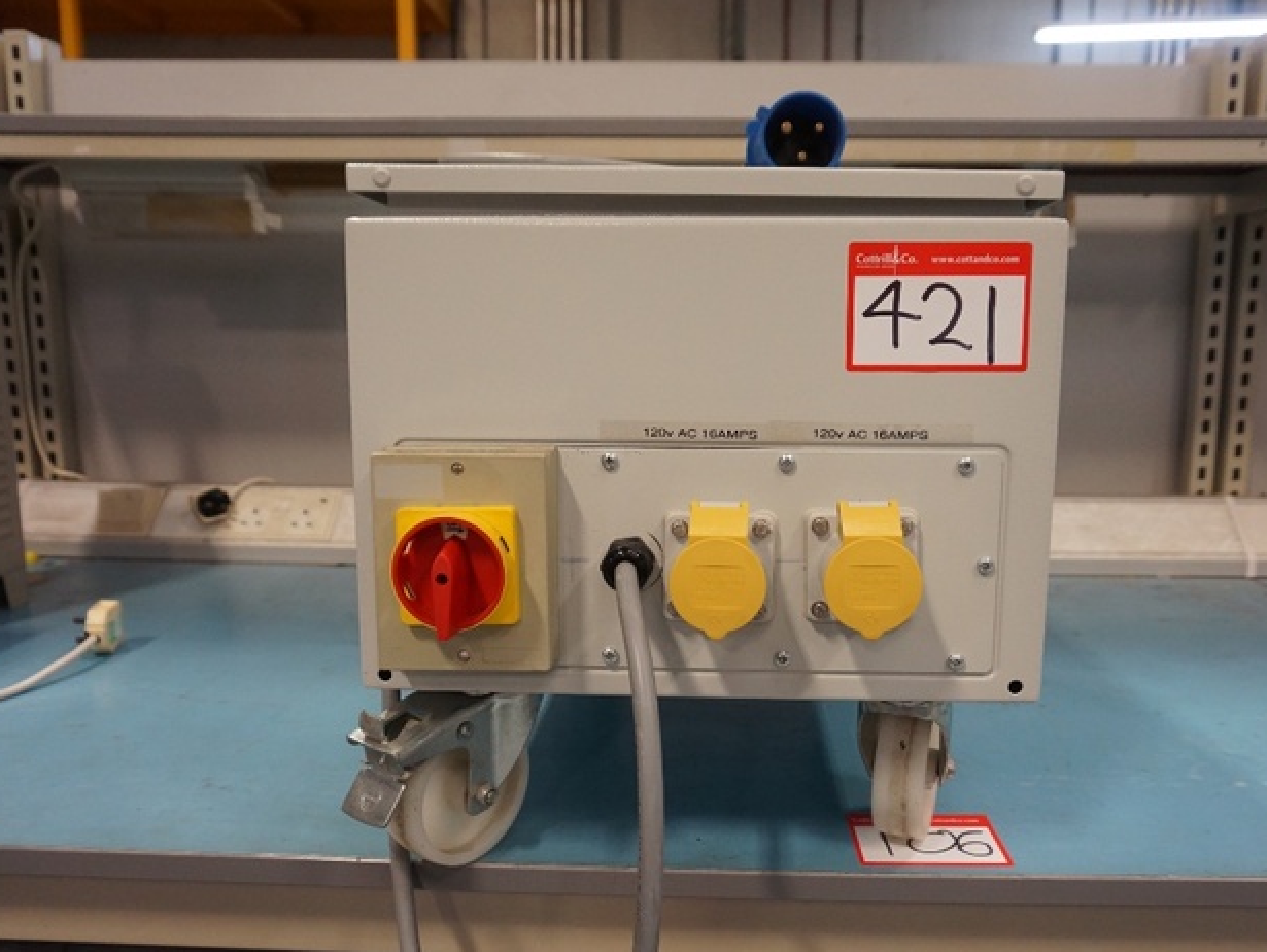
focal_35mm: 27
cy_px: 490
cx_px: 680
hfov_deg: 65.2
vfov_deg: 51.4
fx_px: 989
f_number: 4
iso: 1250
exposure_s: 1/160
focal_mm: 16
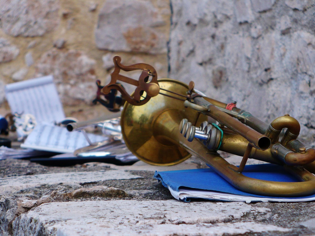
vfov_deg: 14.2
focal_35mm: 104
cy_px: 118
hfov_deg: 18.9
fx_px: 946
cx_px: 158
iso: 125
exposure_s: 1/30
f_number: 3.5
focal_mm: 17.2
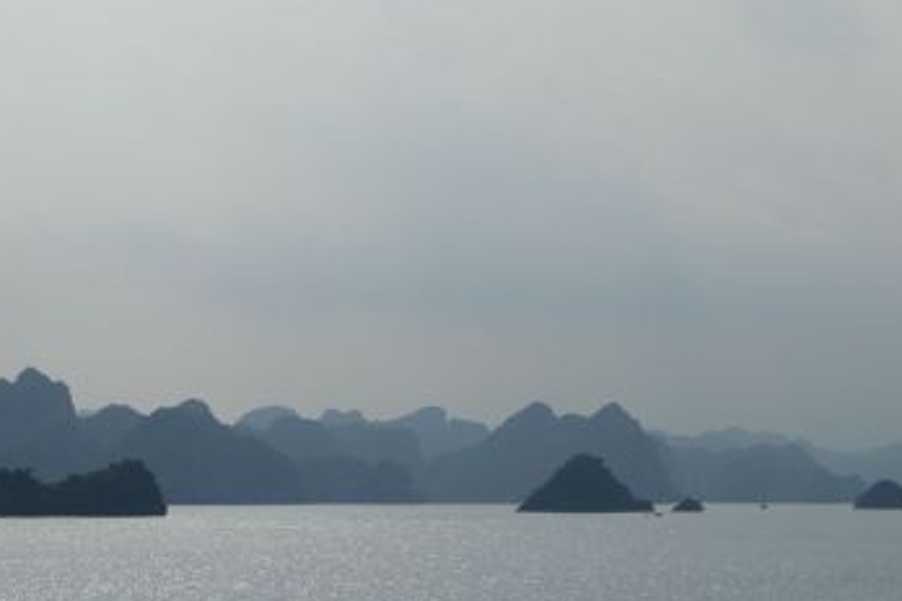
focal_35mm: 115
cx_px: 130
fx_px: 2881
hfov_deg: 17.6
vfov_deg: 11.9
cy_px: 499
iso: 125
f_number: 8
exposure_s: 1/1250
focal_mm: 18.66
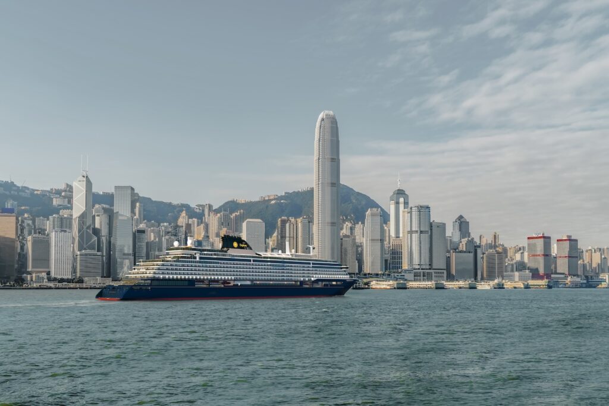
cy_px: 203
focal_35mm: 33
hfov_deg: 57.2
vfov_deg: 40.0
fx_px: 558
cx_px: 304
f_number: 11
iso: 100
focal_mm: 33
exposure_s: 1/200
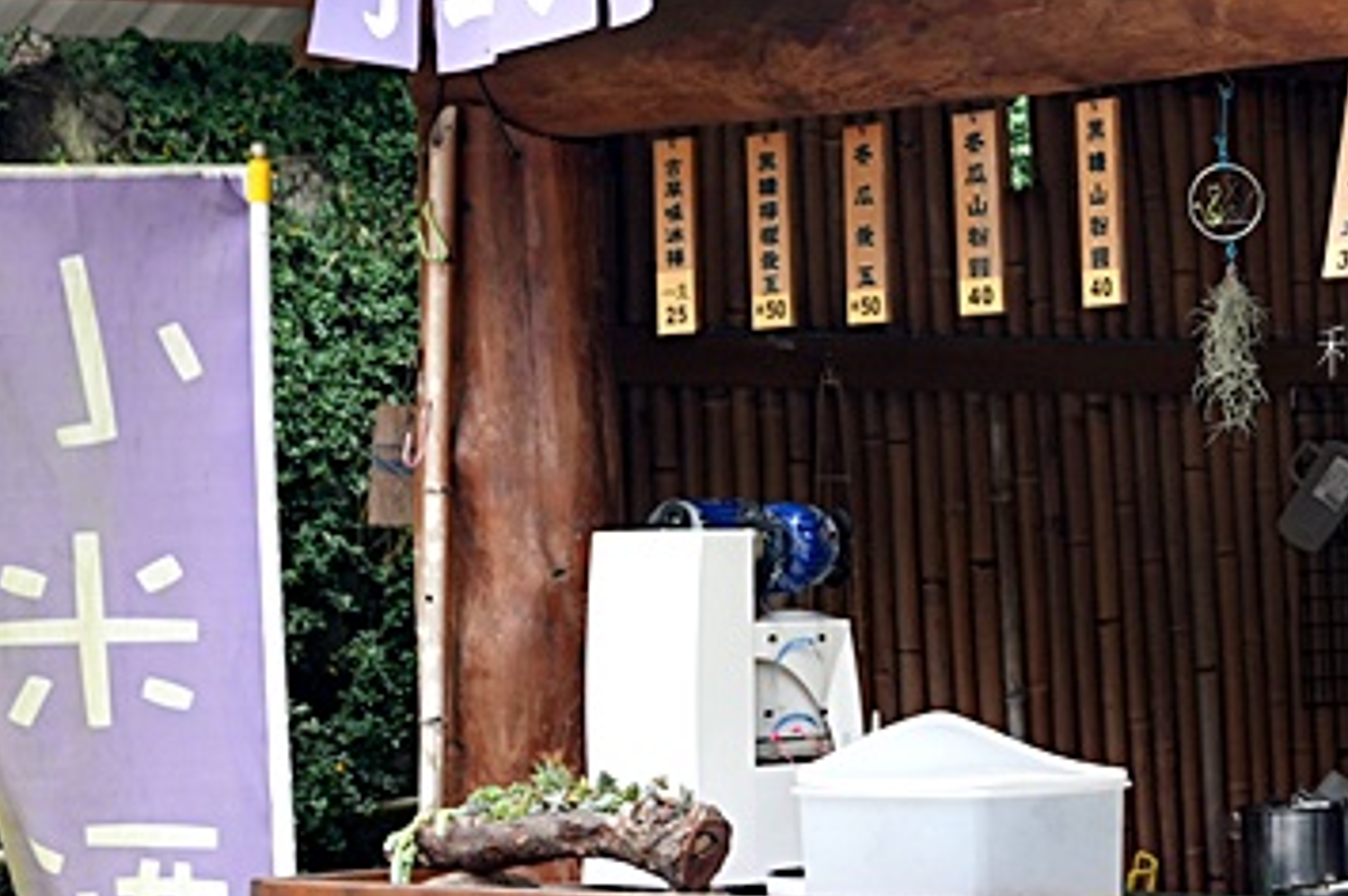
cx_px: 1485
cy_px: 355
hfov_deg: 15.1
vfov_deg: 10.4
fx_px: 4938
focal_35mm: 132
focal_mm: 45
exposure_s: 1/160
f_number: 5.6
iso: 400
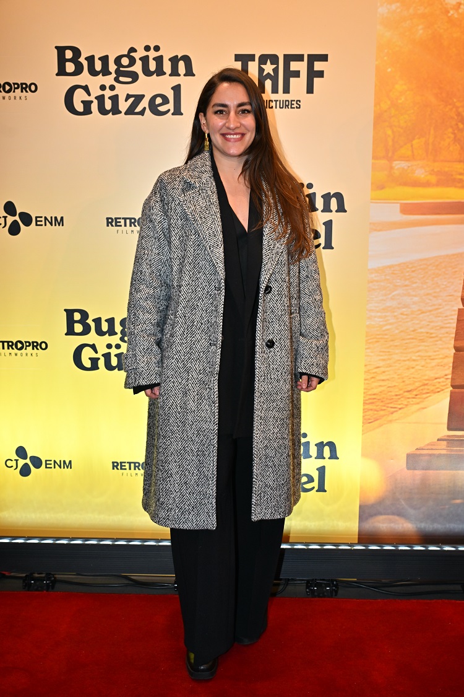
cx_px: 232
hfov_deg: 35.9
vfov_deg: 51.9
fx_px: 715
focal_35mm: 37
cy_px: 348
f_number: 4.5
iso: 1000
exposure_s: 1/200
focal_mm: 37
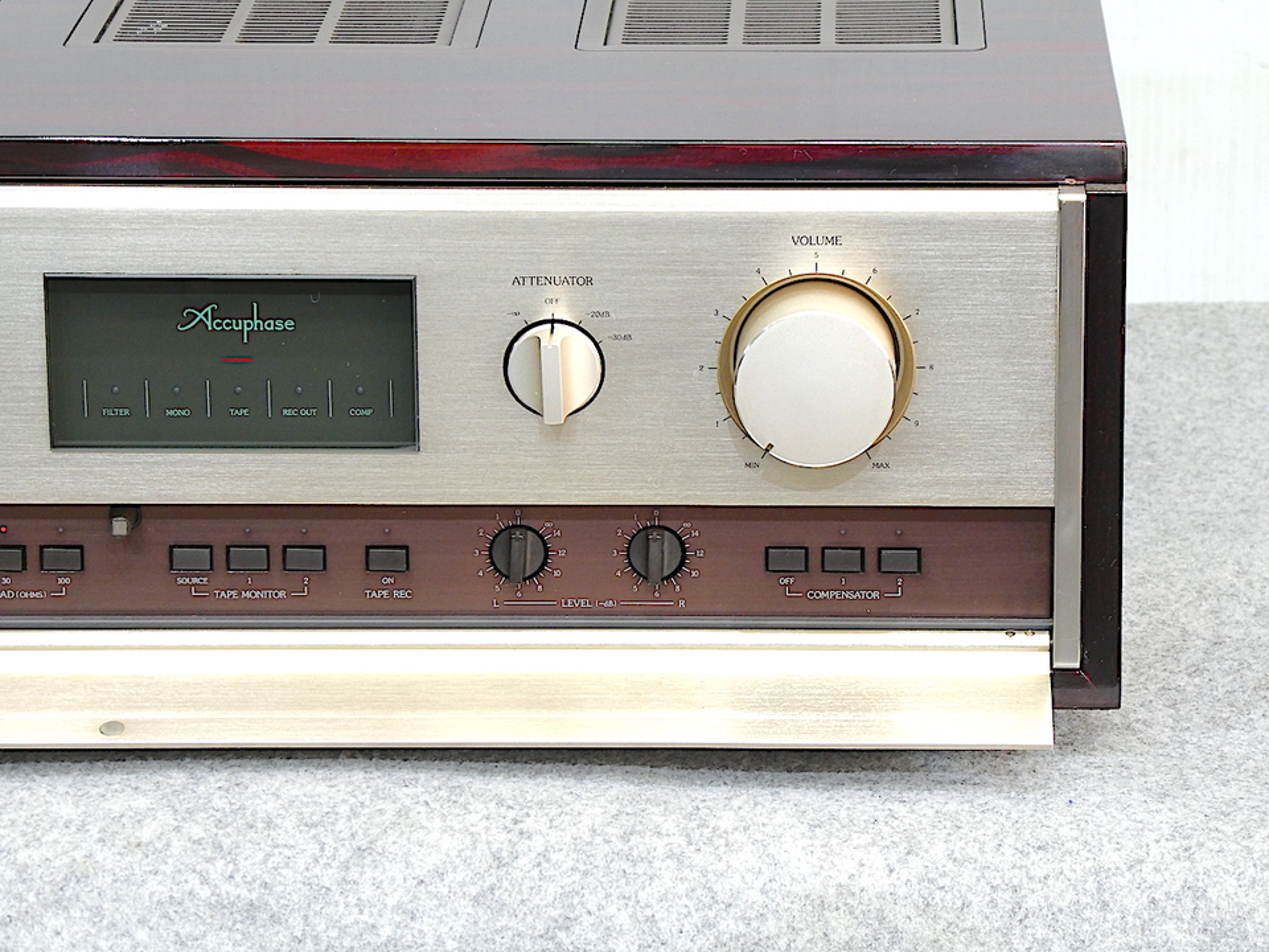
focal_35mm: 151
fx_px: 5536
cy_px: 476
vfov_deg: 9.8
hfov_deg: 13.1
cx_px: 634
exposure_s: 1/10
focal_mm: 27.1
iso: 200
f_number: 5.4
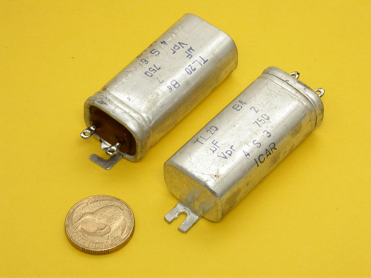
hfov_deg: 12.8
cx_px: 186
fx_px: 1651
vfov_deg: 9.6
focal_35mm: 154
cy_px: 139
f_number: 10.3
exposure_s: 1/4.6
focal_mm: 32
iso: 100
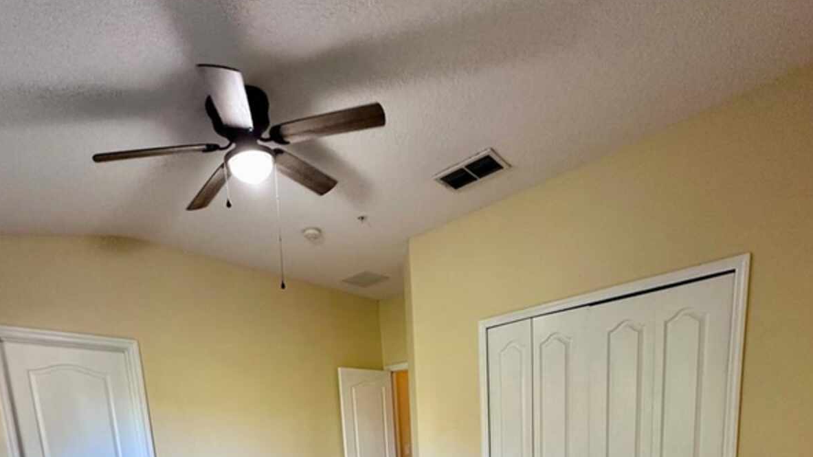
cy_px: 522
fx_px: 474
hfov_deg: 81.2
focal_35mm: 22
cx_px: 392
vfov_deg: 39.9
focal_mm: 2.22
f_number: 2.2
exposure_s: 1/60
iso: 160
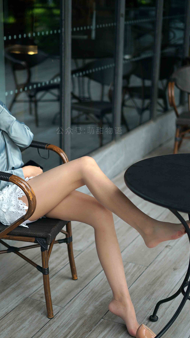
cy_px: 192
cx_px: 66
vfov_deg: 33.8
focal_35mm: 62
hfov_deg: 19.4
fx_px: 555
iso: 250
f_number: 2
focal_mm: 50
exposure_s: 1/1000
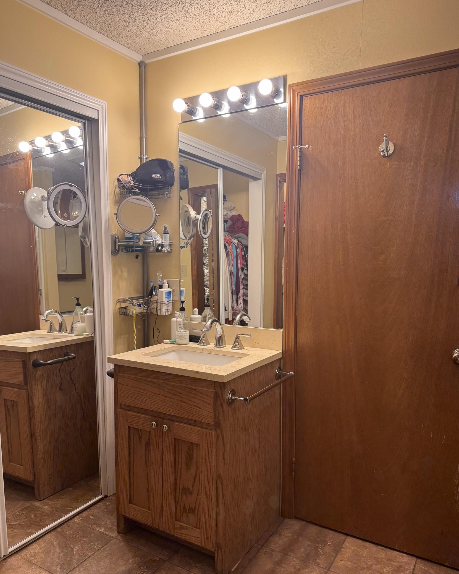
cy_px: 304
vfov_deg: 66.0
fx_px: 441
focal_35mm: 26
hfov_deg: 54.9
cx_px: 227
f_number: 1.78
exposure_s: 1/120
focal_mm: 6.76
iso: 125
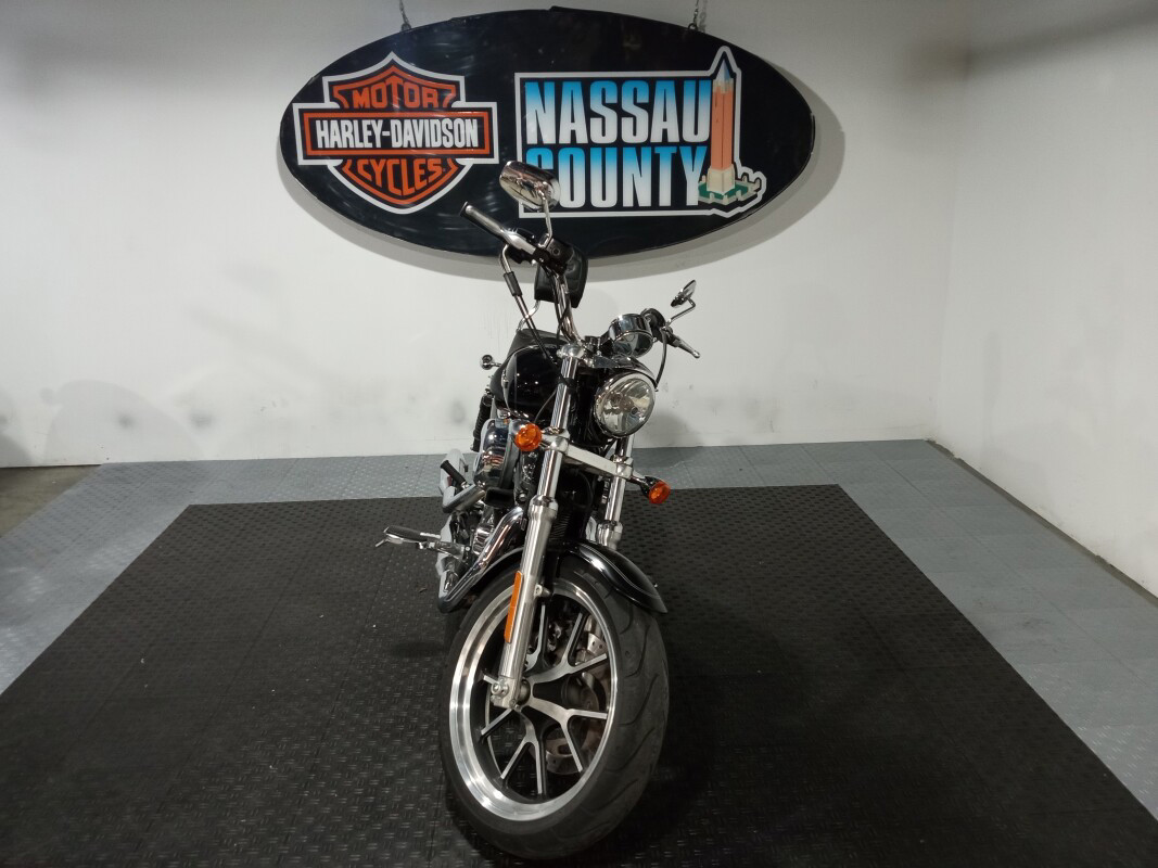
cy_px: 434
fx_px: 937
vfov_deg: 49.7
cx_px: 579
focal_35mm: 28
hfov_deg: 63.4
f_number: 2.2
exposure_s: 1/60
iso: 412
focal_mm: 3.71
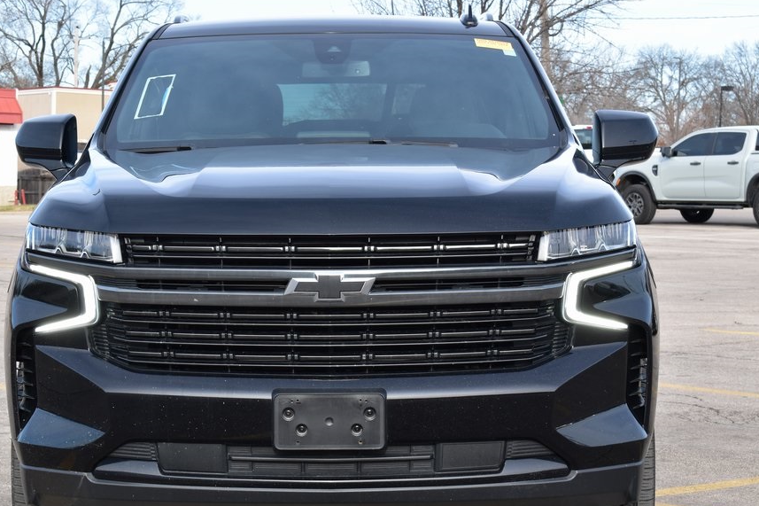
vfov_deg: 13.9
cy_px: 293
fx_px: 2078
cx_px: 329
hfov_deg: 20.7
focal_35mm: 99
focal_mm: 55
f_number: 9
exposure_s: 1/125
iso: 400
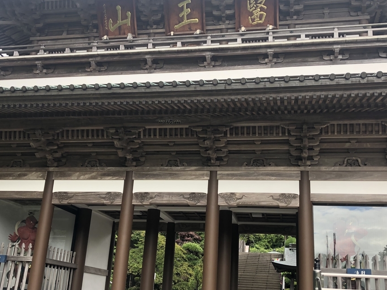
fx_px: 436
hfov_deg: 47.9
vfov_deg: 36.8
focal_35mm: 39
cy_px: 159
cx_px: 204
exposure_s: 1/197
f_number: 1.8
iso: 20
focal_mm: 3.99
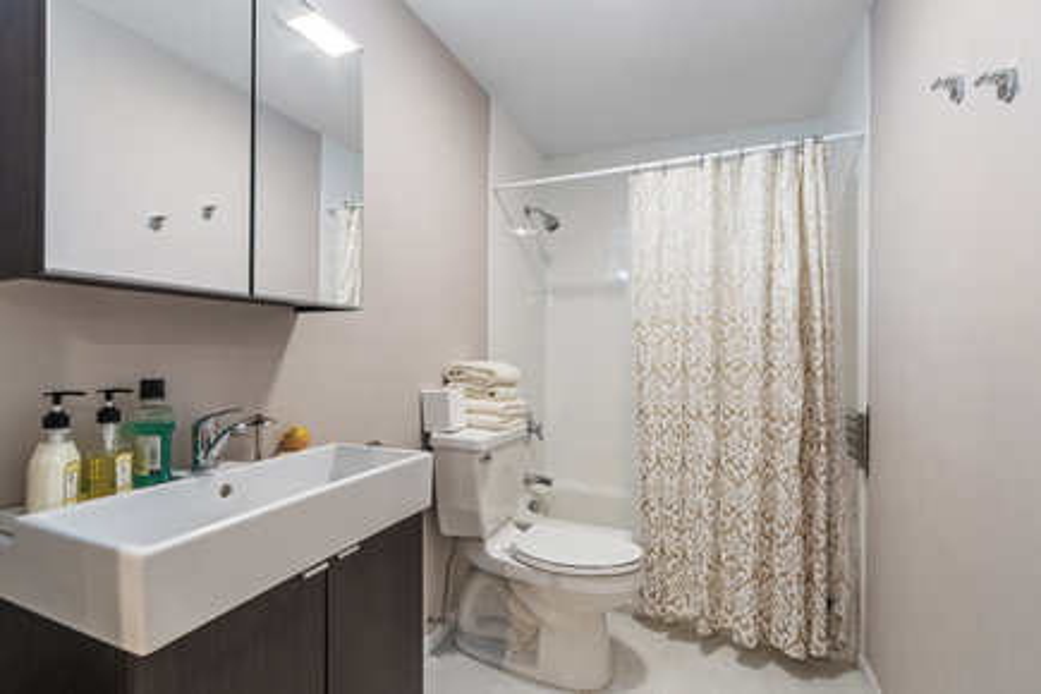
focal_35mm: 16
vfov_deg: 73.7
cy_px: 347
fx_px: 463
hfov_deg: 96.7
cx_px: 520
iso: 800
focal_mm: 16
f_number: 5.6
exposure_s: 1/10
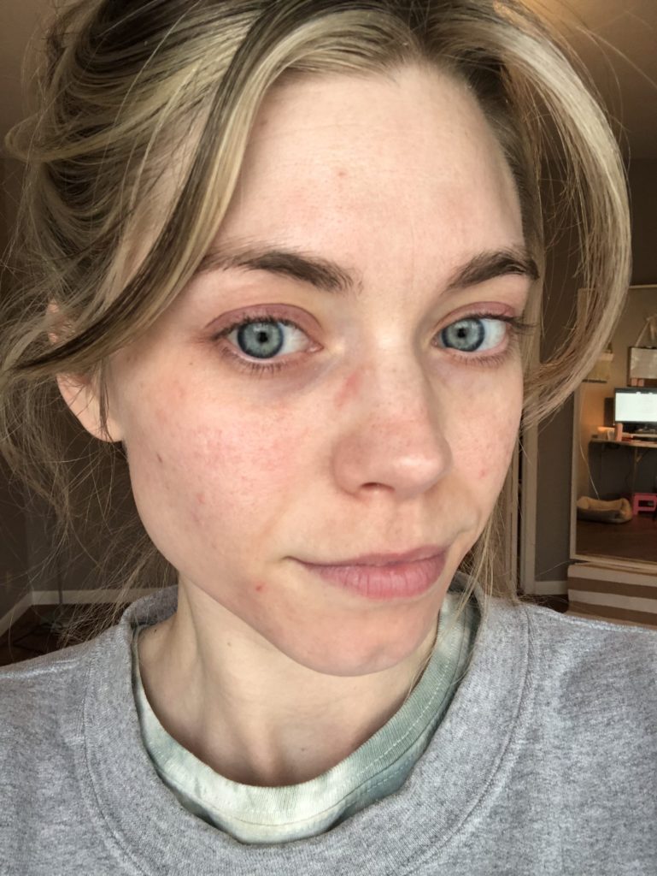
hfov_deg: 44.2
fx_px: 809
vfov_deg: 56.8
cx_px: 328
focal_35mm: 32
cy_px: 438
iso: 100
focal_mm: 2.87
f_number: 2.2
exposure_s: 1/60
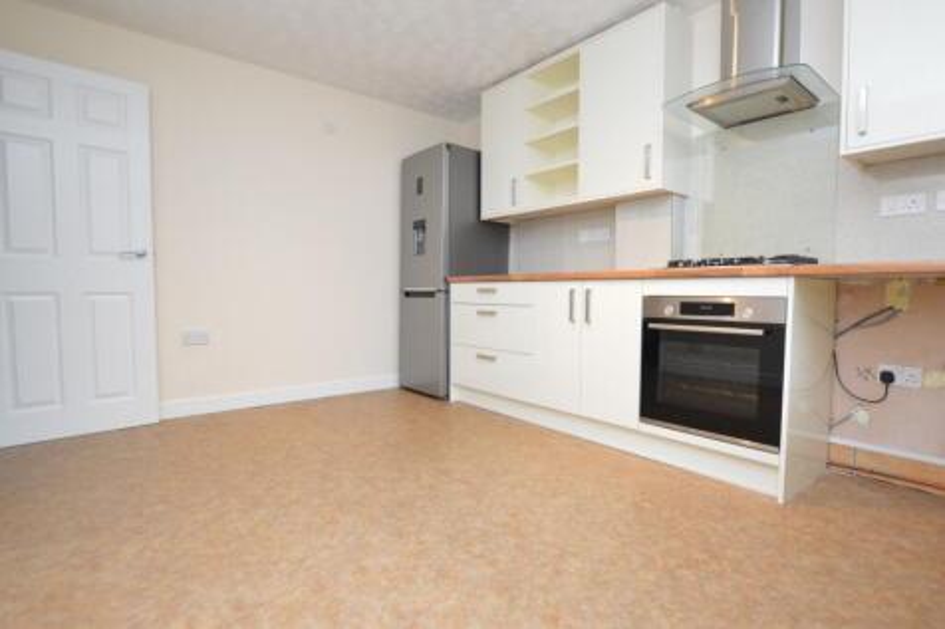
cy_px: 314
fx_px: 453
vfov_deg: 69.6
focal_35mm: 17
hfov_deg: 92.5
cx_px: 472
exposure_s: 1/60
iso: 500
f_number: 3.5
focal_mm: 11.5
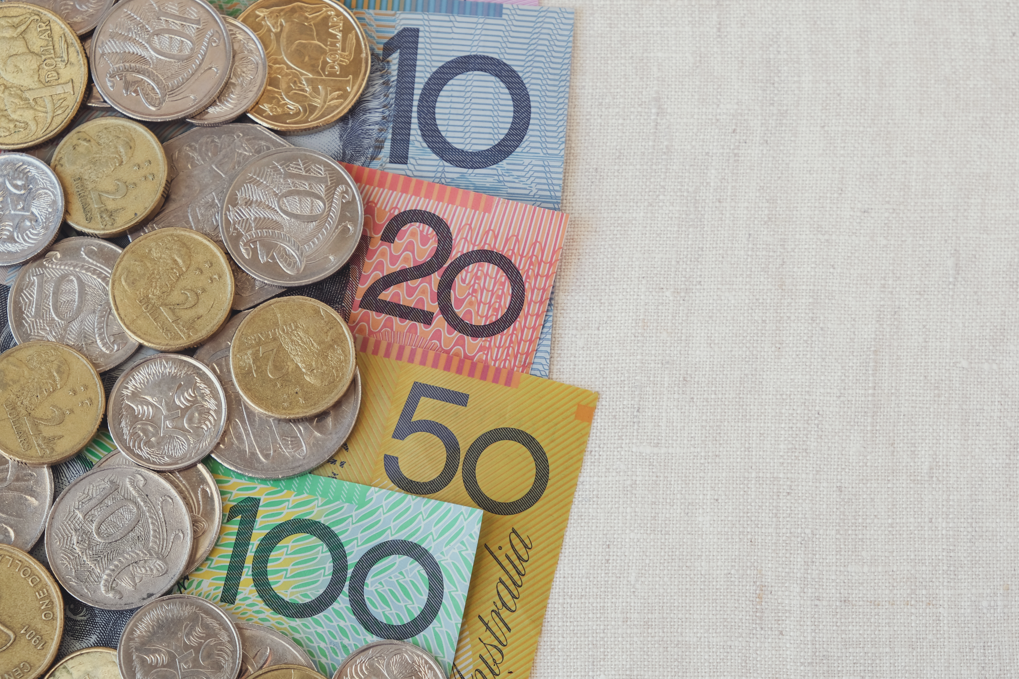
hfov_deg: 23.4
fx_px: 2462
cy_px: 283
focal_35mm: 87
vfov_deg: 15.7
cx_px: 570
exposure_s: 1/30
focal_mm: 48.4
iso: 250
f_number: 7.1
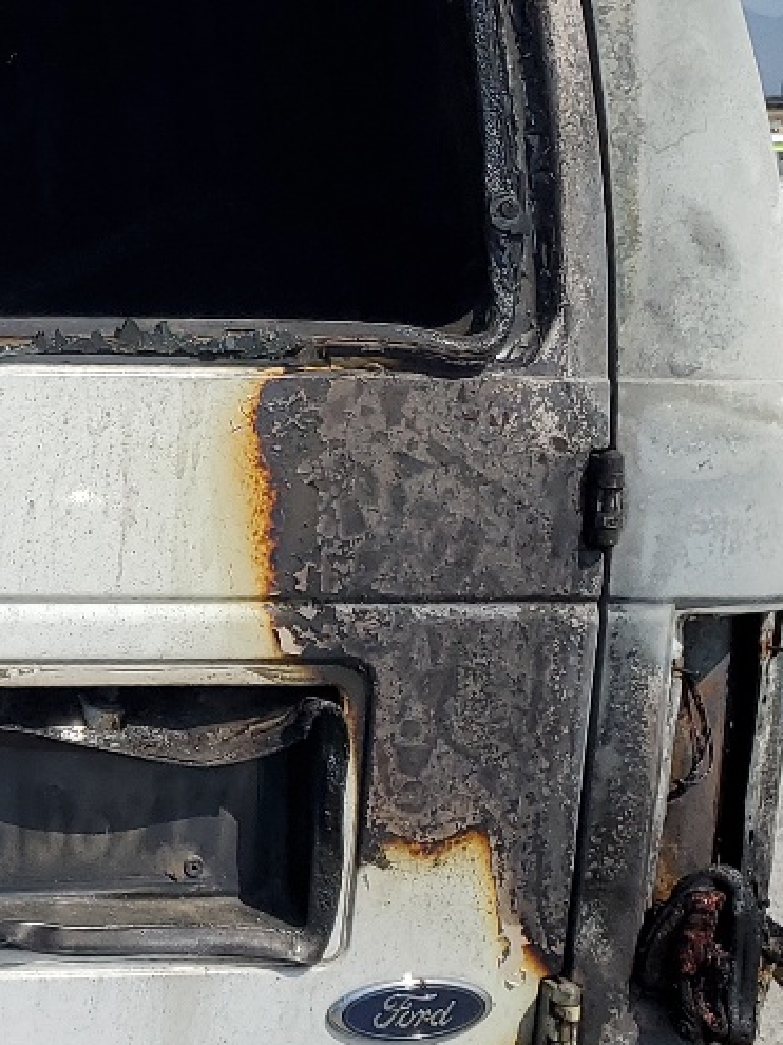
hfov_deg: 16.0
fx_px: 2534
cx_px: -412
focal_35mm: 84
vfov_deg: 23.3
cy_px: 507
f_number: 1.5
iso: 50
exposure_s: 1/10000
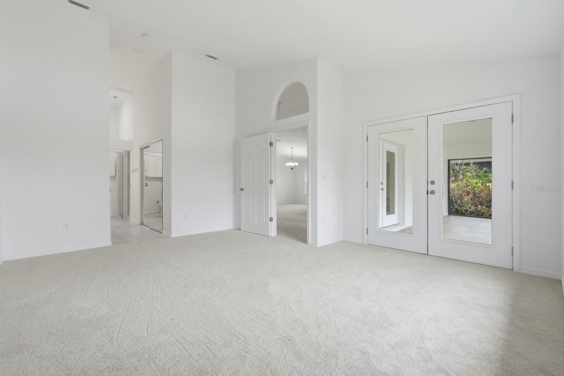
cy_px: 188
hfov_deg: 95.0
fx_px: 259
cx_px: 282
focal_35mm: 16
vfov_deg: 72.1
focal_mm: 16.5
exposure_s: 1/3200
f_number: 8
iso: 2500
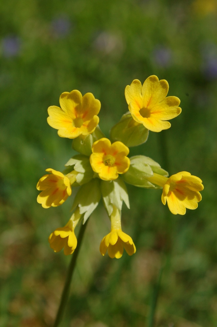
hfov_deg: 16.5
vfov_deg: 24.6
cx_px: 108
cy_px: 164
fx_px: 747
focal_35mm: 82
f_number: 10
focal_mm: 55
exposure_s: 1/1000
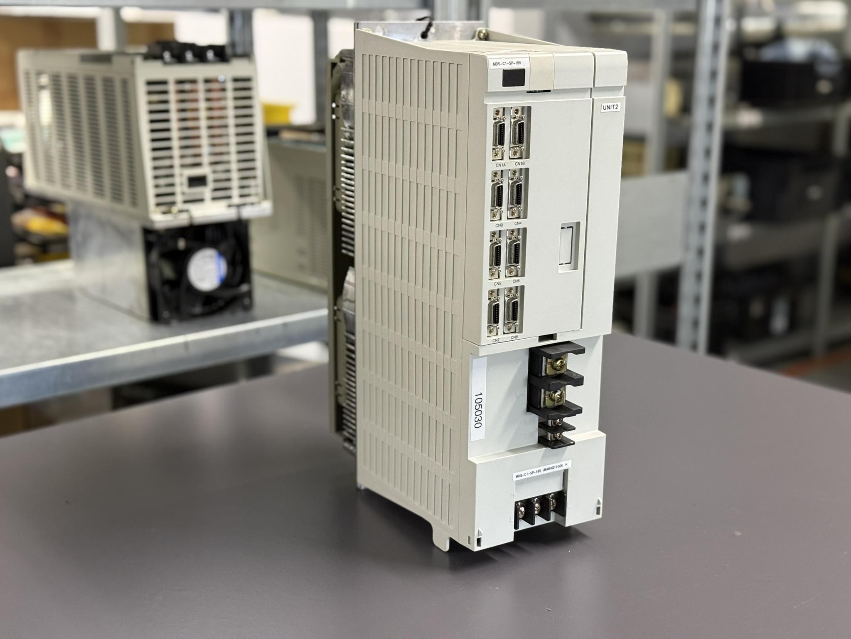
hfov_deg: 39.7
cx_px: 426
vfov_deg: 30.3
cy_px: 320
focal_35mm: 48
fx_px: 1180
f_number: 1.78
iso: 250
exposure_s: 1/50
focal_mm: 6.76
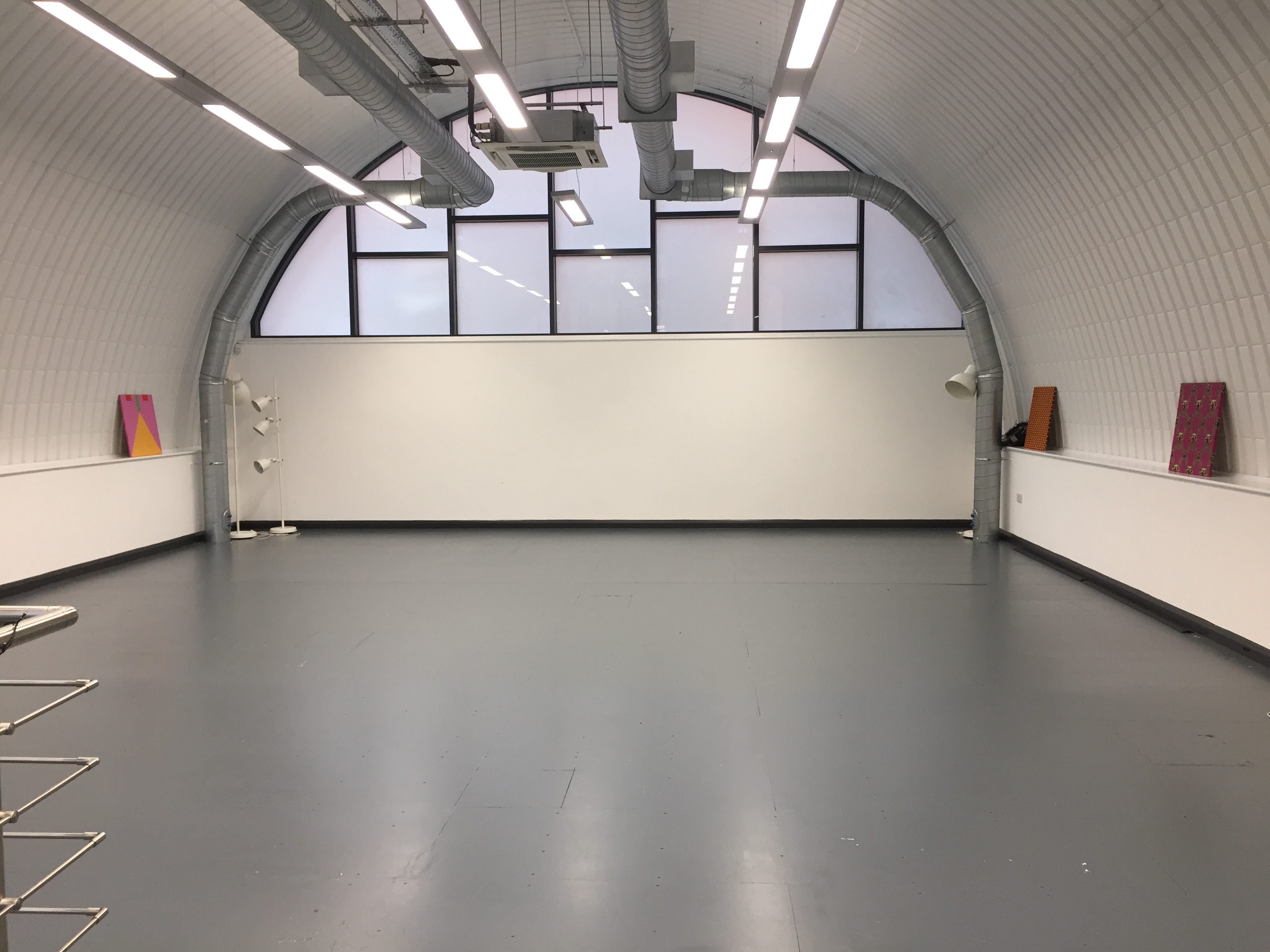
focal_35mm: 29
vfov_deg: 48.2
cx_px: 635
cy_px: 476
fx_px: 1064
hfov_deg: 61.7
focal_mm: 4.15
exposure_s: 1/33
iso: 40
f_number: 2.2
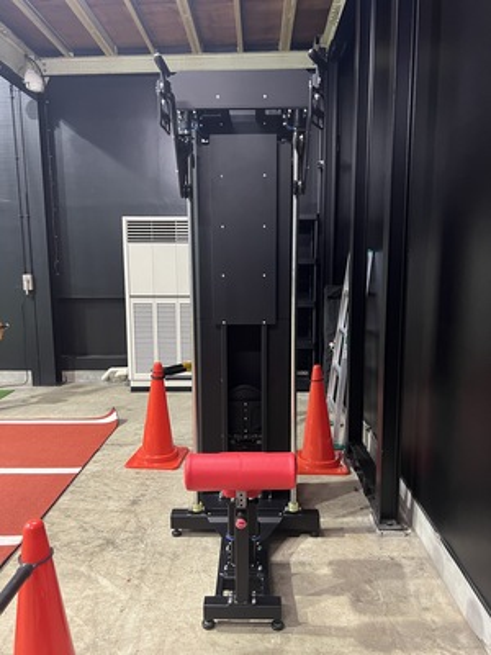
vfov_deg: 67.3
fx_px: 492
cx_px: 246
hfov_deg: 53.1
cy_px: 328
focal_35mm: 26
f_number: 1.5
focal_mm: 5.7
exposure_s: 1/33
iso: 400
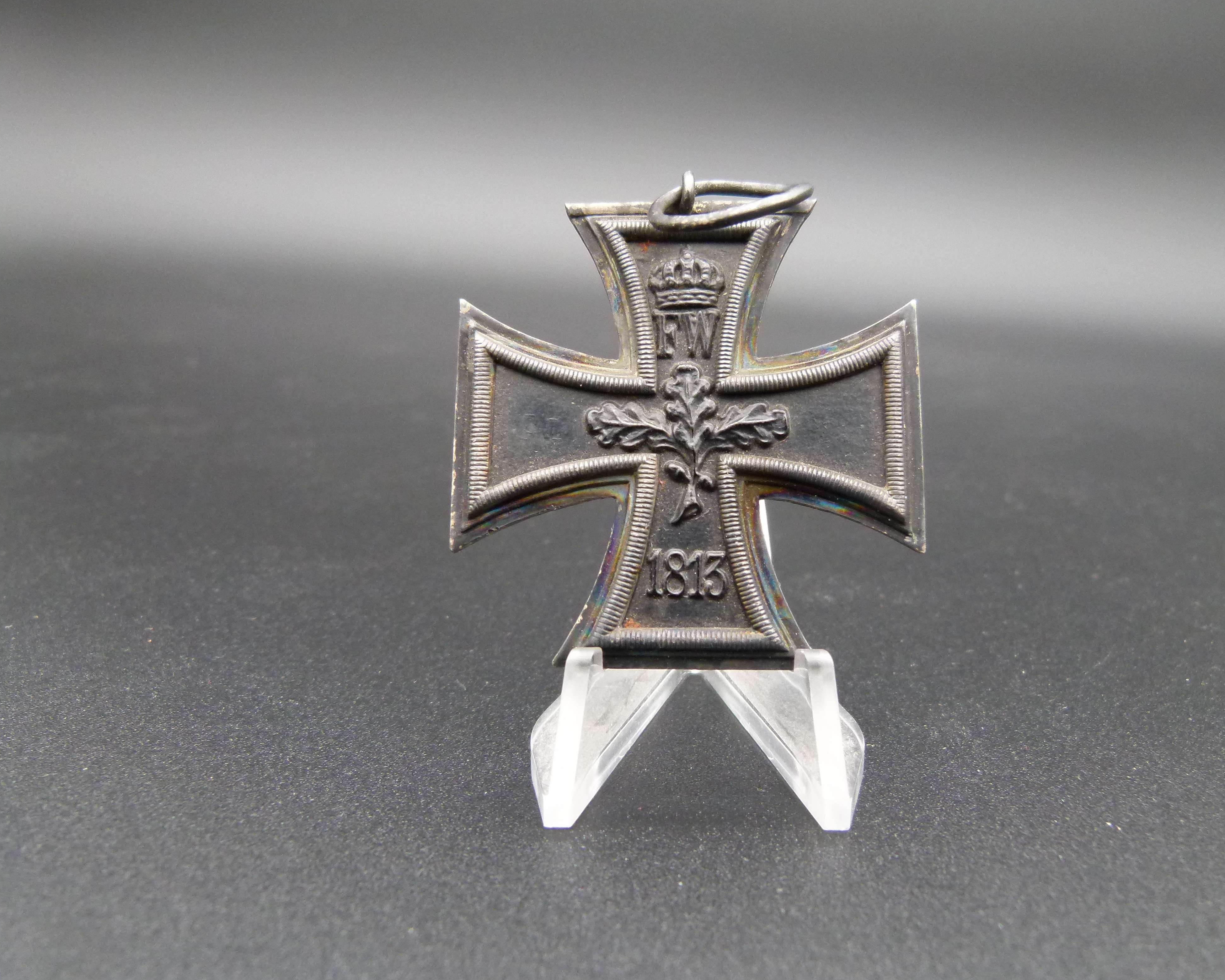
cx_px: 674
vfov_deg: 53.2
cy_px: 491
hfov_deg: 63.9
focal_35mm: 27
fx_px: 979
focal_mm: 4.5
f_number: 2.8
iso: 250
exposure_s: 1/60
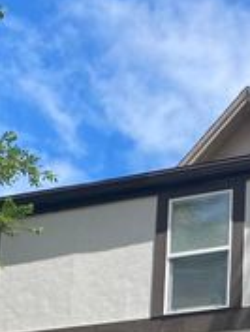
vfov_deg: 17.3
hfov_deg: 14.9
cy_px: 547
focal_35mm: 98
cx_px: 227
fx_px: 943
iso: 32
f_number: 1.8
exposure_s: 1/1629
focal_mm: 4.25
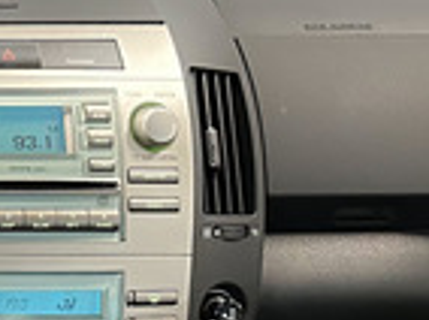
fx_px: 1361
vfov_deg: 13.4
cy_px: 199
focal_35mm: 110
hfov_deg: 14.0
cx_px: -520
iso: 1000
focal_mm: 6.86
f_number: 1.8
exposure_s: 1/50
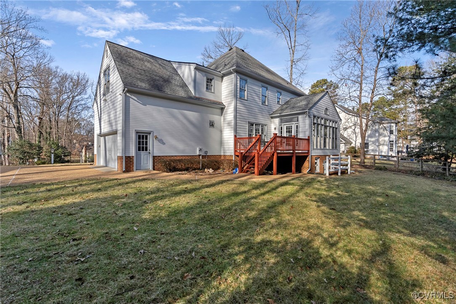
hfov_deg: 96.7
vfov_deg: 73.8
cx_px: 228
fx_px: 203
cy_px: 152
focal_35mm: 16
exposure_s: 1/1600
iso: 800
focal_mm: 16
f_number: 2.8
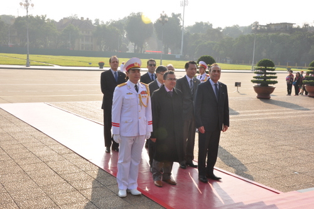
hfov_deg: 43.7
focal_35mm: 45
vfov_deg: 29.8
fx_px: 392
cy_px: 104
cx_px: 157
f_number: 13
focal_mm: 30
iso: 200
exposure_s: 1/125
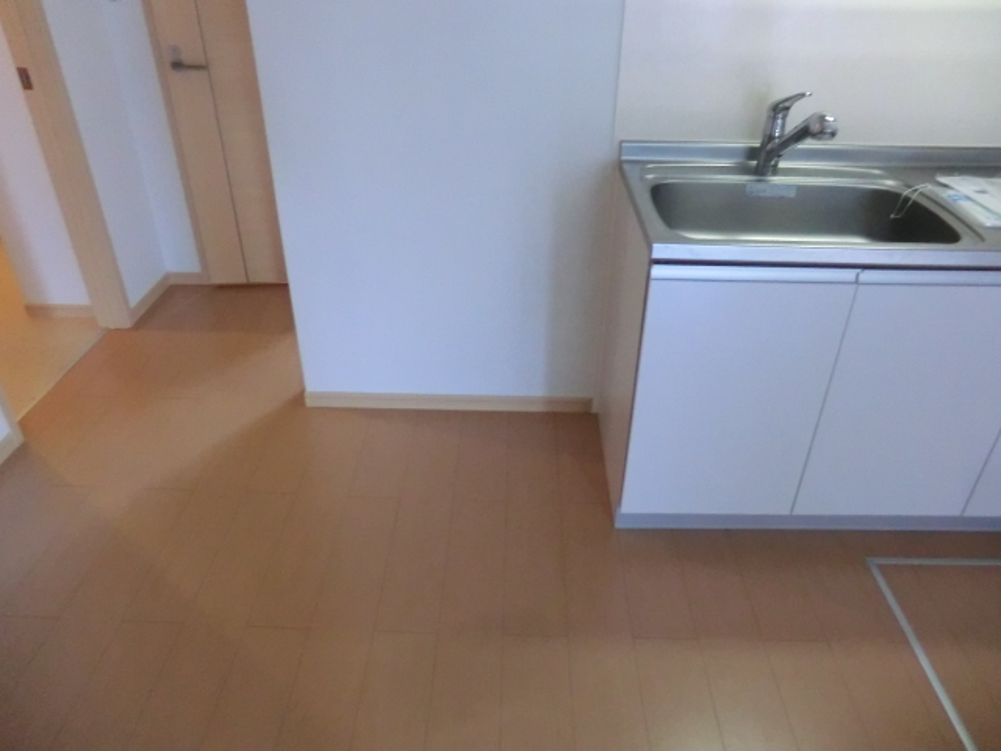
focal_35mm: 24
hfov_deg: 71.6
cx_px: 500
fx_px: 694
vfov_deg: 56.8
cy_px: 376
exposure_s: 1/50
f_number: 3.2
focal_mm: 4.3
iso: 800
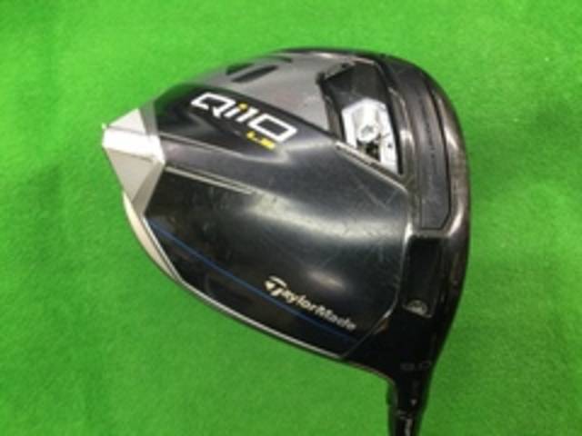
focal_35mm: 31
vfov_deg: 45.4
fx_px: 521
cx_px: 291
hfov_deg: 58.4
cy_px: 218
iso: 125
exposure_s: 1/30
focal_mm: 3.3
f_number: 2.4
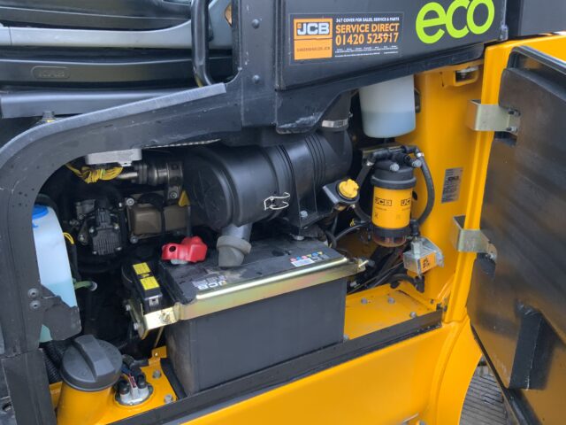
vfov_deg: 48.2
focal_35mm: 29
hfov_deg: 61.7
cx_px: 283
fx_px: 474
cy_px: 212
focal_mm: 3
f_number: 1.8
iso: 160
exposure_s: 1/60
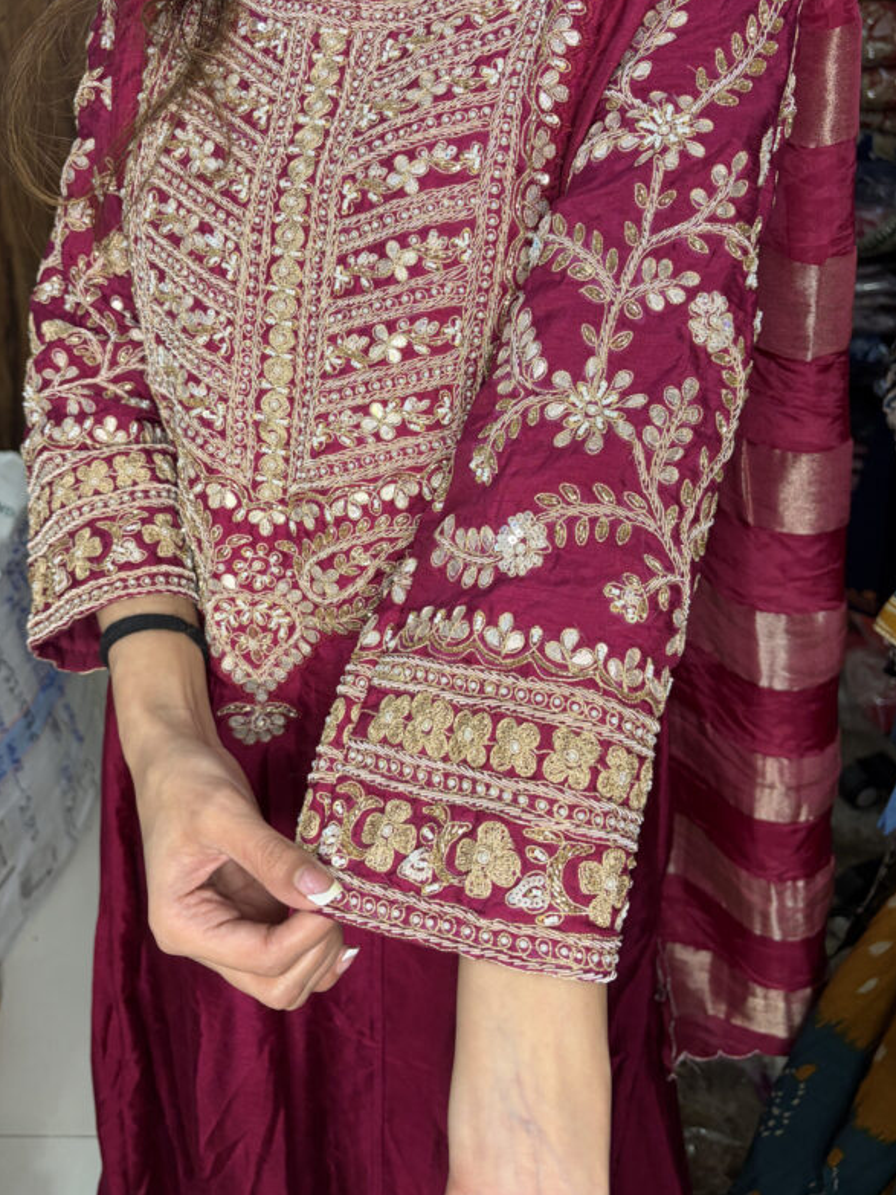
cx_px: 421
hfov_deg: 45.4
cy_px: 506
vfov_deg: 58.1
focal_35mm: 31
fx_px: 1070
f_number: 1.6
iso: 100
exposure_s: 1/50
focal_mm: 5.96
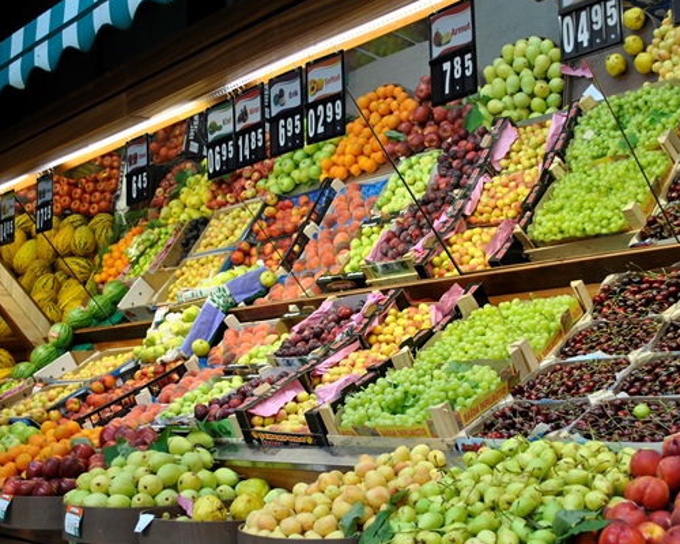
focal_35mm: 49
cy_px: 303
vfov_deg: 30.8
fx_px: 986
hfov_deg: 38.0
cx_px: 341
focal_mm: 22
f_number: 4
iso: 200
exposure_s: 1/50
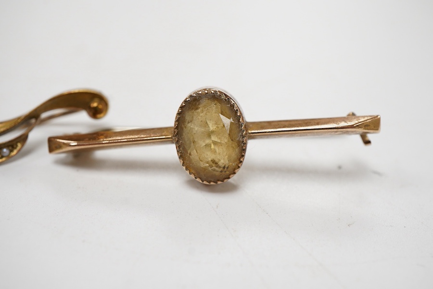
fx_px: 541
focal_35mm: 45
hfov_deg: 43.6
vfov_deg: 29.9
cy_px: 144
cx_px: 216
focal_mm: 30
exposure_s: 1/125
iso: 1250
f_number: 11
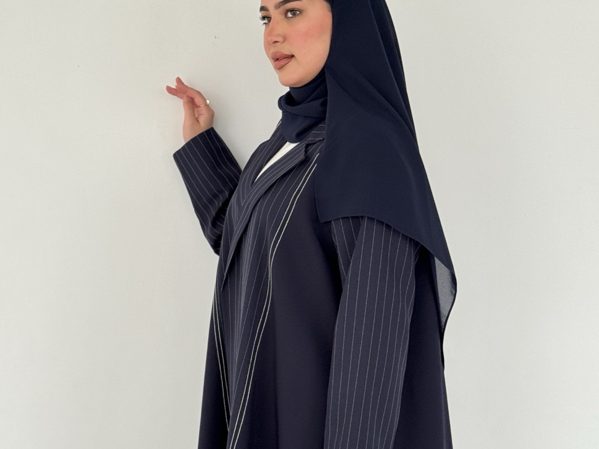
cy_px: 344
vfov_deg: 22.3
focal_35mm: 65
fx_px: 1125
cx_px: 300
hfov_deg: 29.8
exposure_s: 1/74
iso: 100
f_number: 1.78
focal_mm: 6.76
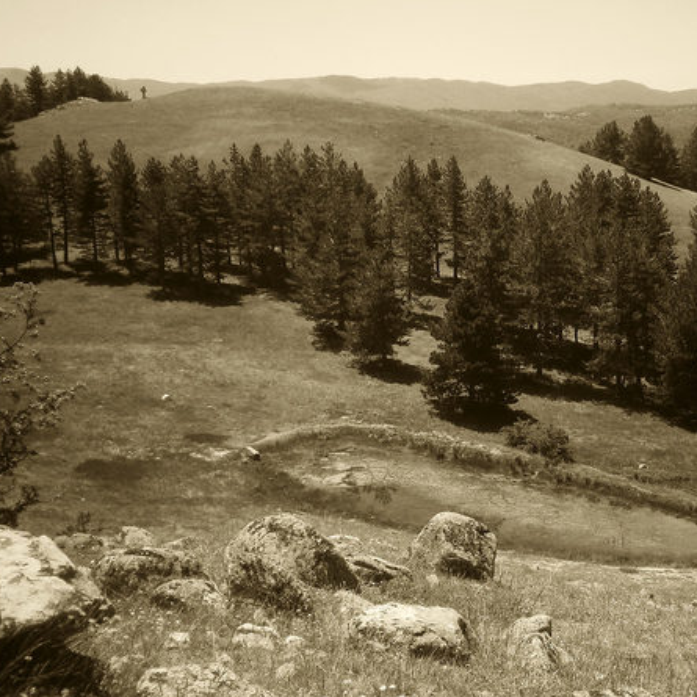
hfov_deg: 30.4
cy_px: 348
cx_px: 459
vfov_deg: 30.6
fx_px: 1276
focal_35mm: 56
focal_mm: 8.3
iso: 80
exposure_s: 1/640
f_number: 3.4
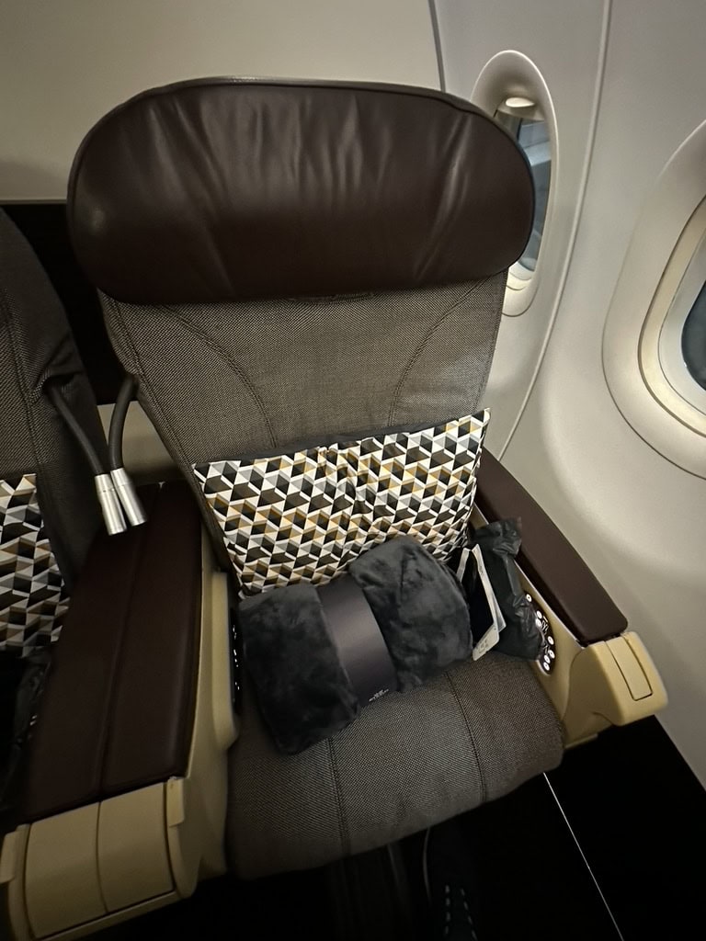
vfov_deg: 102.1
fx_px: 381
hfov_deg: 85.7
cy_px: 470
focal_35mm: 14
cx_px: 353
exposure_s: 1/31
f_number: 2.2
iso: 1250
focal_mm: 2.2
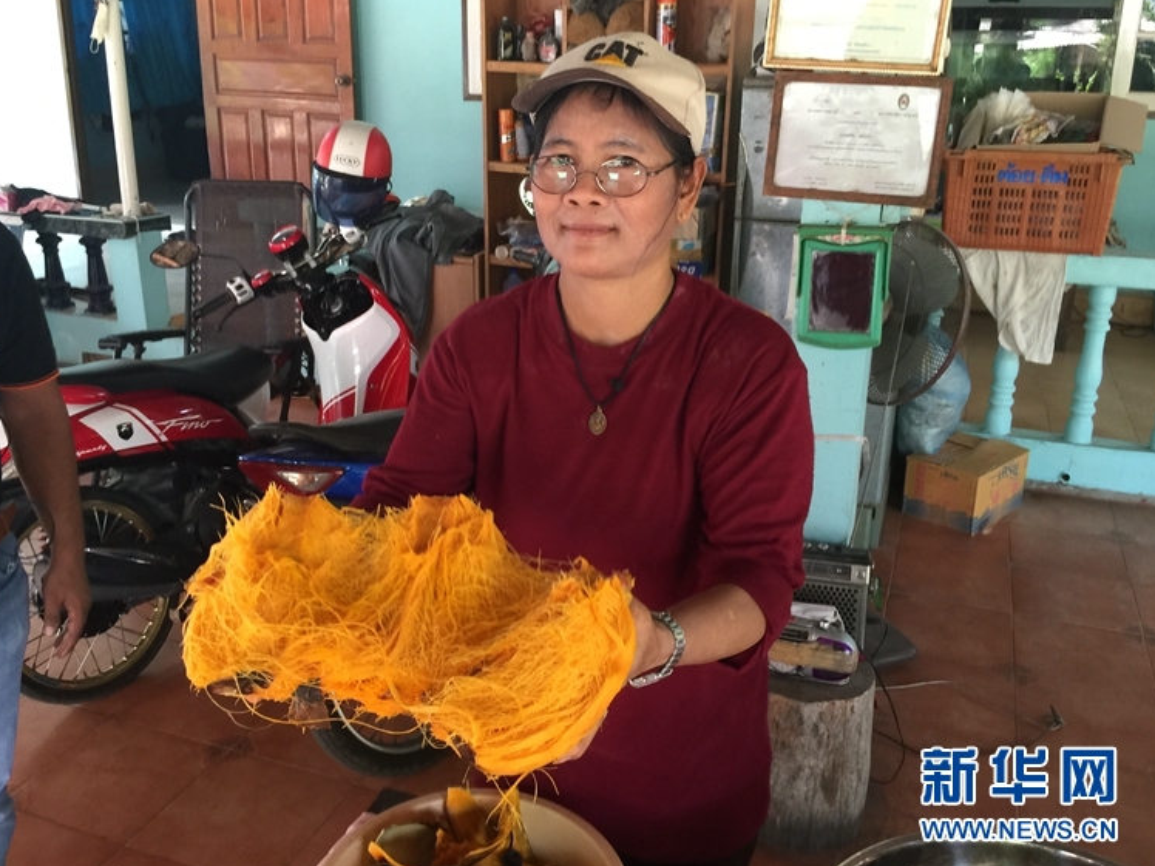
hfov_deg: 58.3
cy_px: 411
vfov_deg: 45.4
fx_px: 1034
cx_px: 545
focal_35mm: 31
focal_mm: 4.15
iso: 80
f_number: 2.2
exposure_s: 1/33
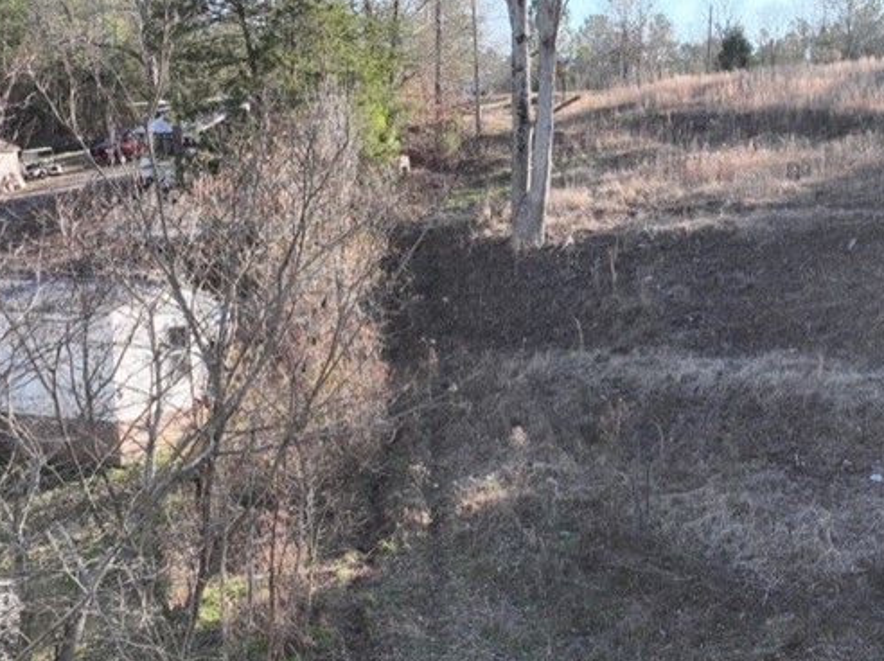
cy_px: 358
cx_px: 584
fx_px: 1276
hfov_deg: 37.8
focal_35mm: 50
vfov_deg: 29.0
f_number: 2.8
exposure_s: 1/120
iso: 380
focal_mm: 12.29
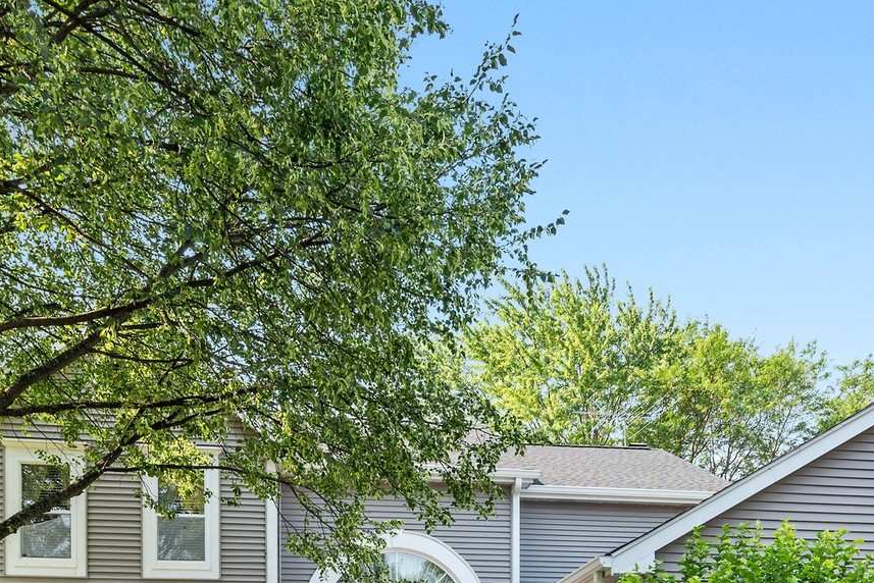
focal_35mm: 34
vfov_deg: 36.0
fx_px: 826
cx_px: 465
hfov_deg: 55.7
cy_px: 549
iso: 200
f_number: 9
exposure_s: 1/125
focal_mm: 18
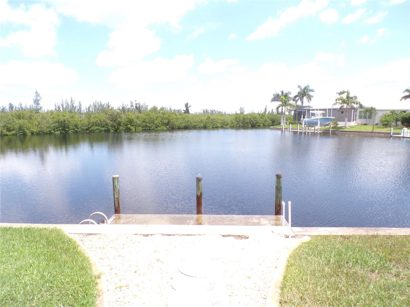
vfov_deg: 56.8
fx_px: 284
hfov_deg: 71.6
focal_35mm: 24
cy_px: 154
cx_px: 205
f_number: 8
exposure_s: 1/60
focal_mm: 4.3
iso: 80
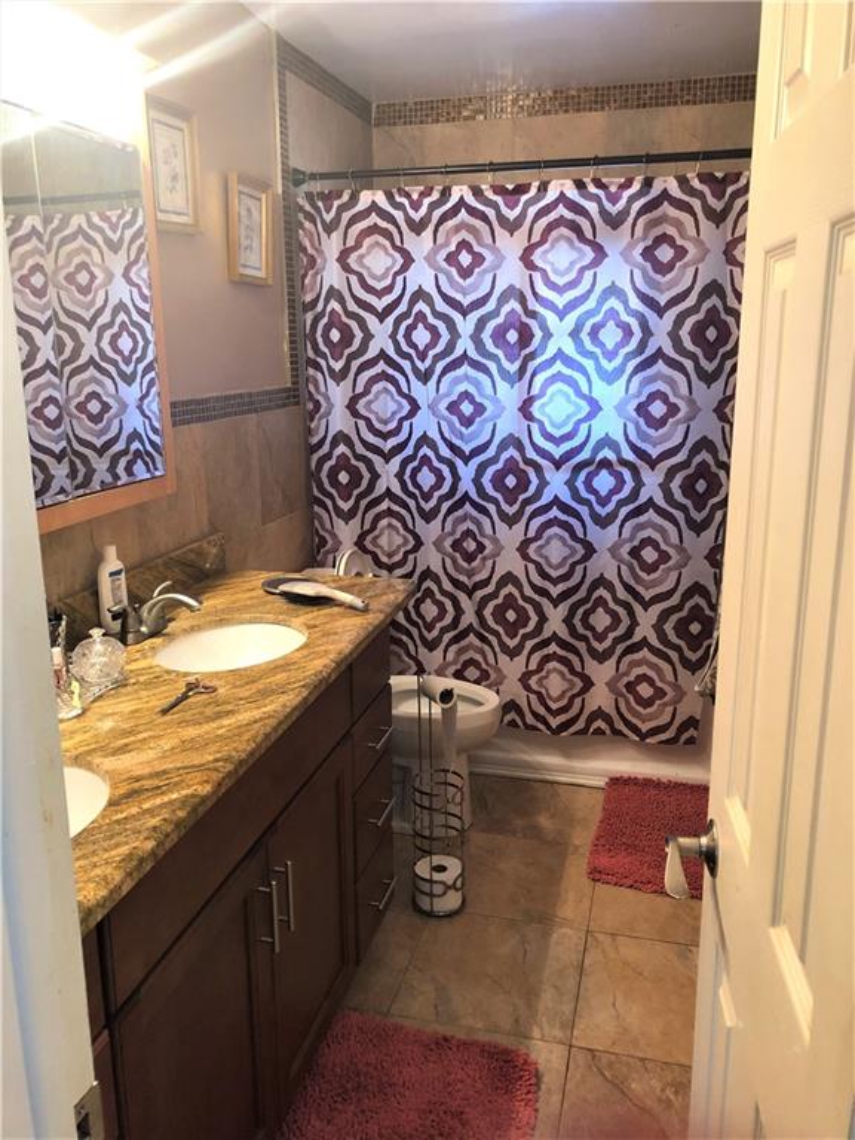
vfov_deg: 63.4
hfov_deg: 49.7
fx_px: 922
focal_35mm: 28
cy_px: 570
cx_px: 428
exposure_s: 1/15
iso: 50
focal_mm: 3.99
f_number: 1.8
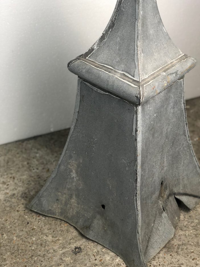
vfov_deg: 33.8
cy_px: 141
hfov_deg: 25.7
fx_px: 439
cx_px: 109
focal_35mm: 57
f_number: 2.4
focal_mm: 6
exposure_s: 1/50
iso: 40
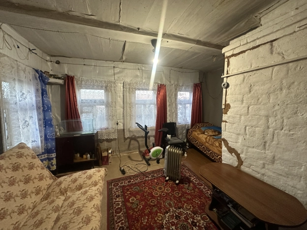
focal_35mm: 14
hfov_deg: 102.1
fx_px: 124
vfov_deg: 85.7
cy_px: 115
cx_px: 154
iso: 400
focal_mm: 2.22
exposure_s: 1/50
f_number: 2.2
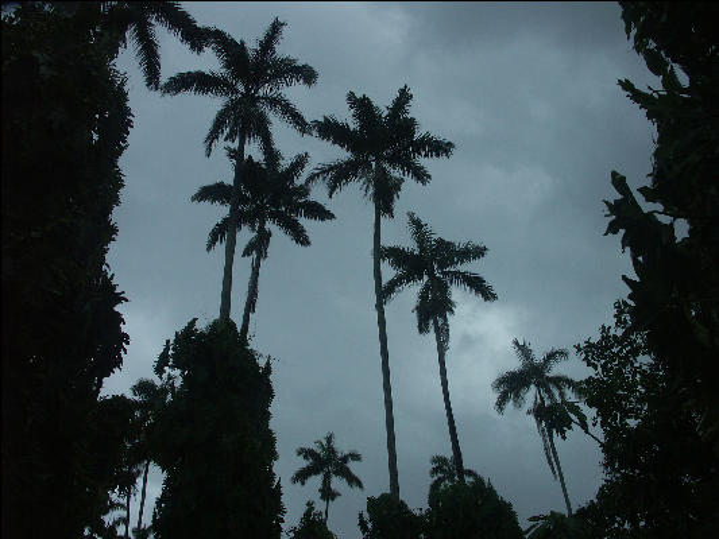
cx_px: 360
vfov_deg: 49.8
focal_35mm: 28
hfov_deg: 63.4
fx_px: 582
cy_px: 270
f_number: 6.3
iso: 100
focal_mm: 7.21
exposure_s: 1/400
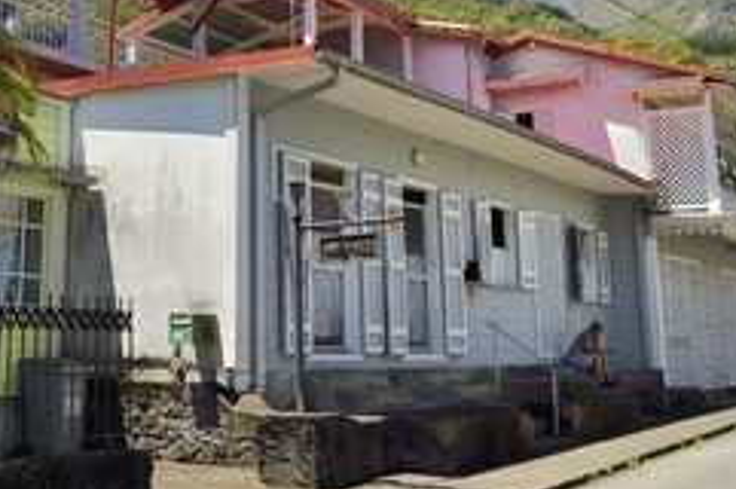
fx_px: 1143
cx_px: 224
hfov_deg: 35.2
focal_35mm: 56
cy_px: 101
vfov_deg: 23.8
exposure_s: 1/1000
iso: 200
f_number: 5.6
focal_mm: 32
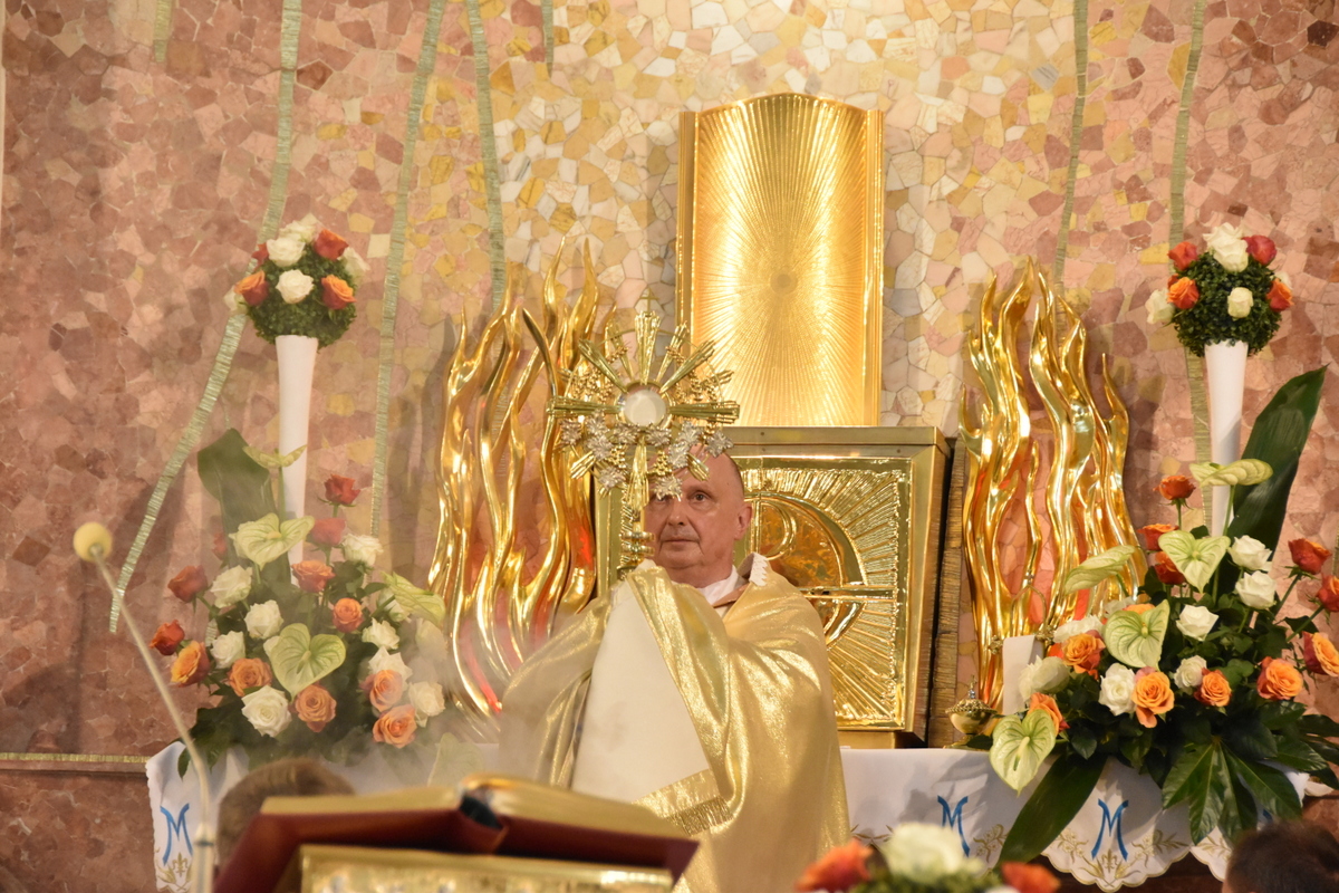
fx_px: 7252
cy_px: 446
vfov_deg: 7.0
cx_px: 670
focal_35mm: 195
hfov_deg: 10.5
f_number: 5.6
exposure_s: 1/200
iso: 4000
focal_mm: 130
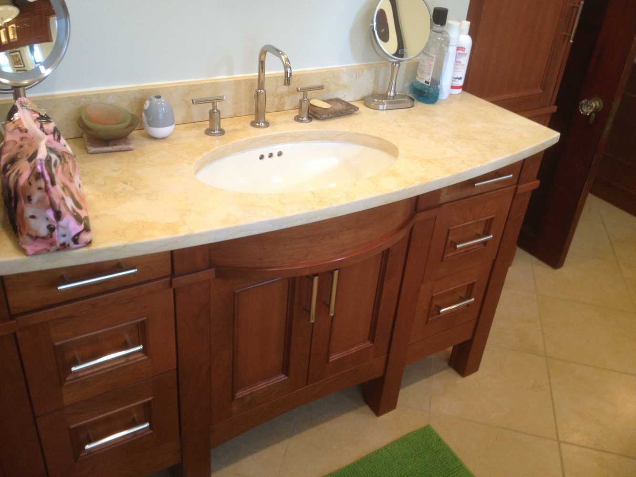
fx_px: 643
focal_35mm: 35
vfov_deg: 40.7
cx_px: 318
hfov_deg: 52.6
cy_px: 238
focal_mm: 4.28
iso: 125
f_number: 2.4
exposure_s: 1/20
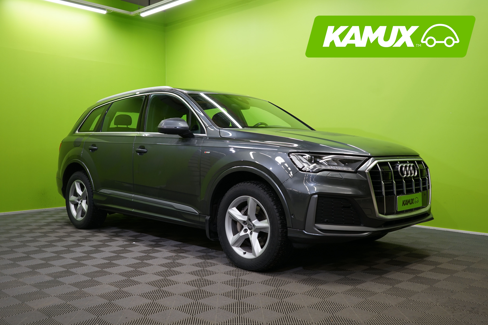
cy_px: 162
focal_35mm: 34
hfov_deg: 55.8
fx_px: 461
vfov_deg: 38.9
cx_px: 244
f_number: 5
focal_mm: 34
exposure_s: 1/30
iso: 400
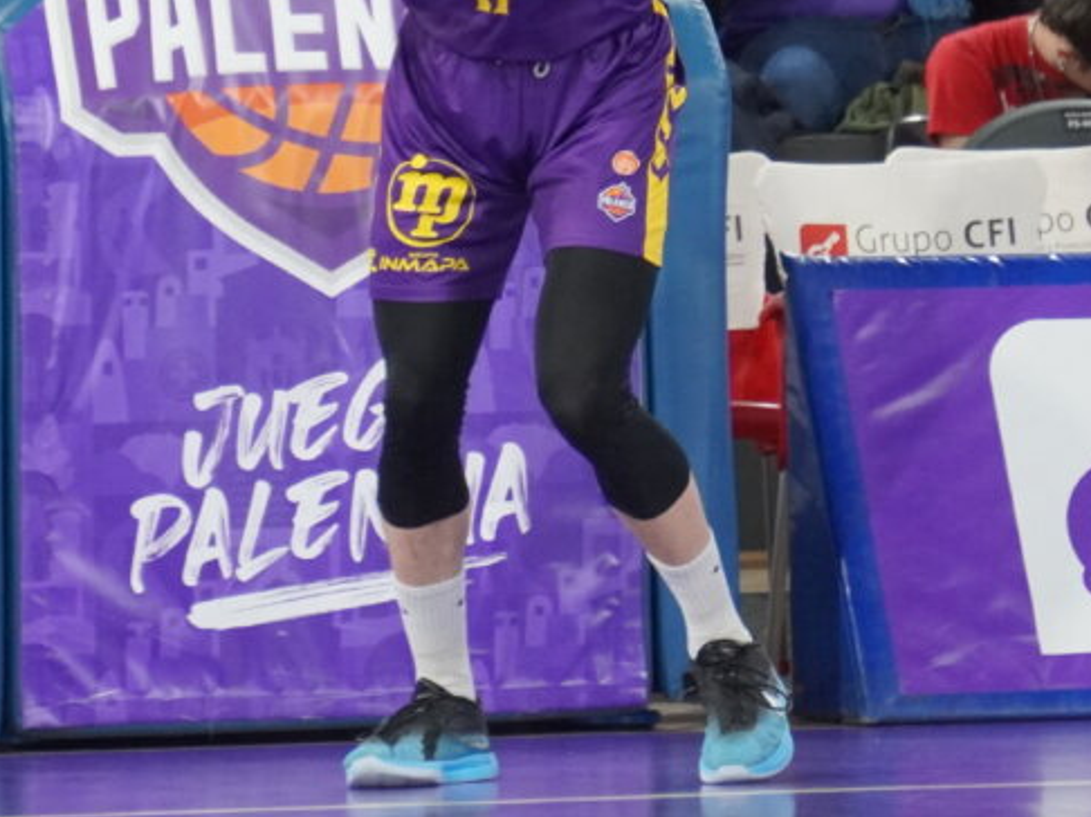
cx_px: 382
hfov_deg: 2.5
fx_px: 25138
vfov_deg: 1.9
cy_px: -104
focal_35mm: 798
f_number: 6.3
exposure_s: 1/400
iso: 2500
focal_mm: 210
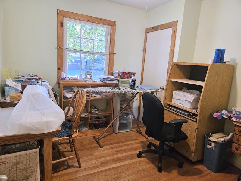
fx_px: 160
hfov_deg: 73.9
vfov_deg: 58.9
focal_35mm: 23
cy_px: 90
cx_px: 120
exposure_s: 1/120
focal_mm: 5.4
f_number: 1.8
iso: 400
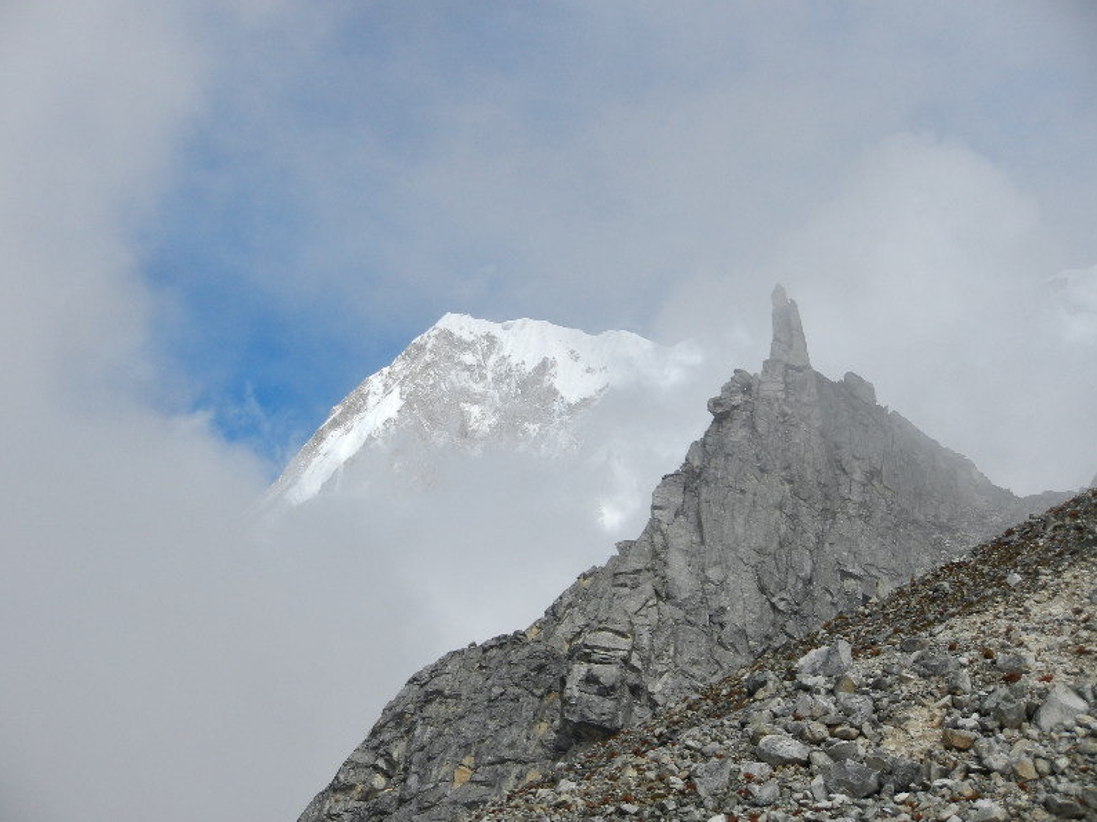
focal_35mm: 124
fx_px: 3928
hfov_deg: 15.9
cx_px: 550
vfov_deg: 11.9
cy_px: 412
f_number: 5.1
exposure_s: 1/1600
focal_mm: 22.2
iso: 160
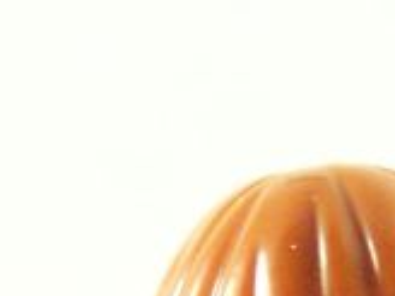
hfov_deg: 2.7
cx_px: 385
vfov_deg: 2.0
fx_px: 8353
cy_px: 765
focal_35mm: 732
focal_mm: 19.4
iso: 400
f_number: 3.6
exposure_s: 1/60
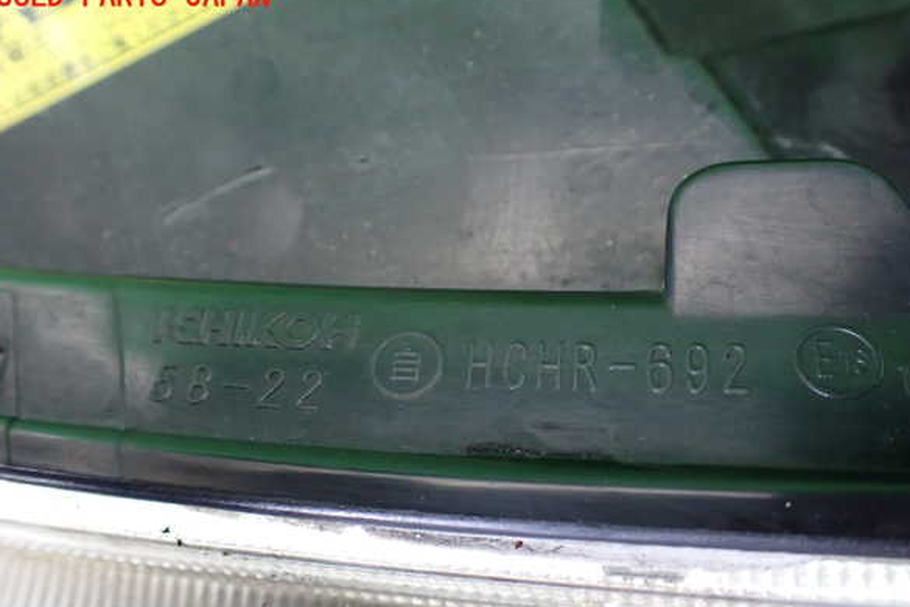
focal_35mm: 32
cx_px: 454
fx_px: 809
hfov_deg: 58.7
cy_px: 327
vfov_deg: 41.1
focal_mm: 5.4
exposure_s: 1/30
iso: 800
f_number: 2.3
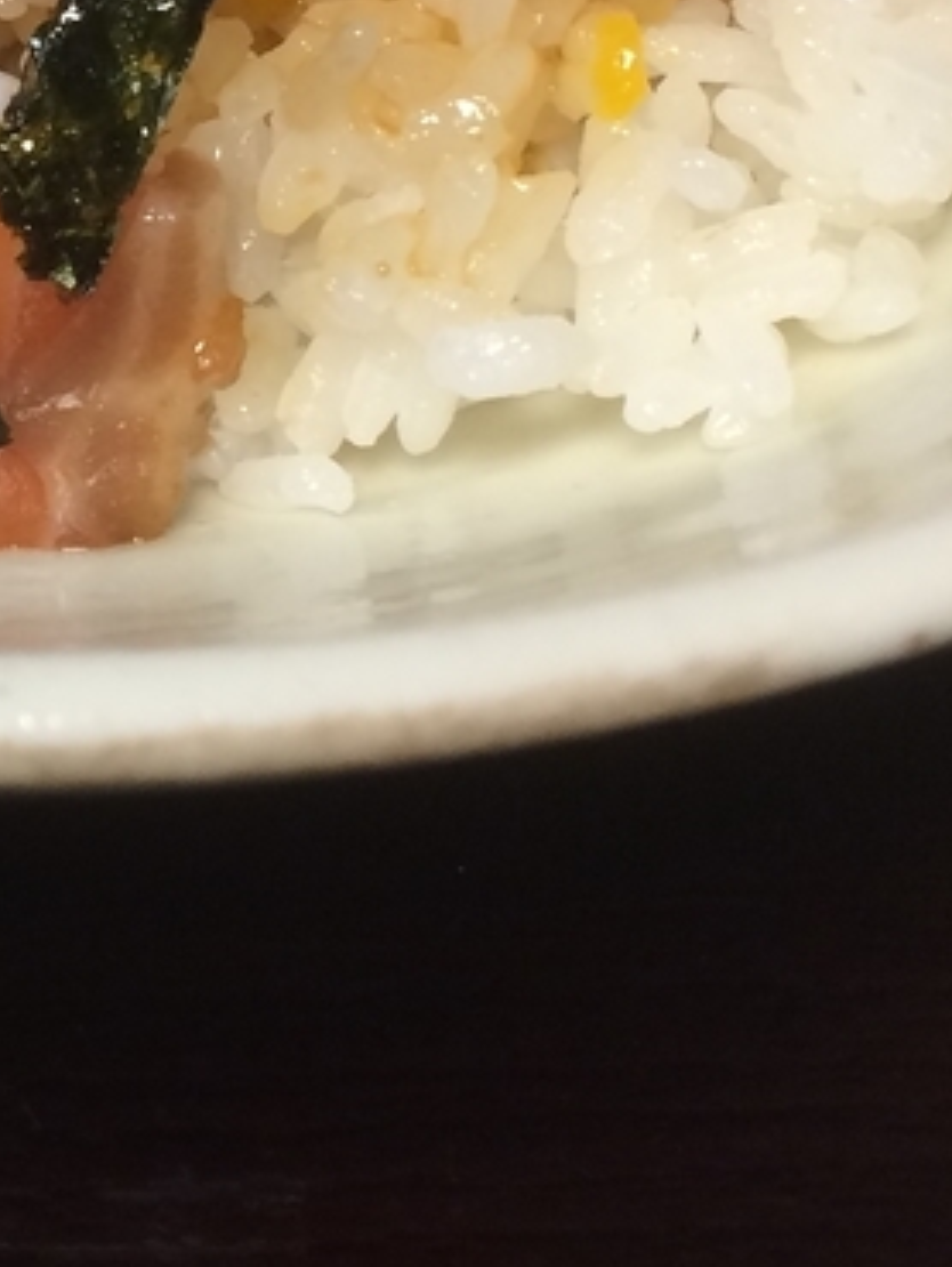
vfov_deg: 20.4
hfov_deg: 15.3
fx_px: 3443
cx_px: -130
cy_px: 137
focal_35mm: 94
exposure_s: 1/30
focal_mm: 4.15
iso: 64
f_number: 2.2
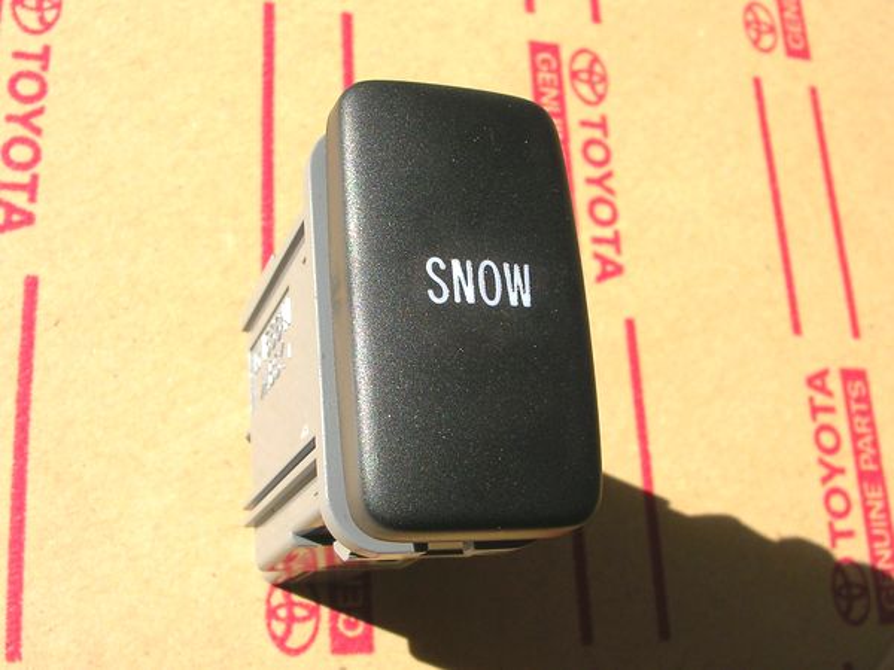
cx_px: 447
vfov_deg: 37.7
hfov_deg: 49.0
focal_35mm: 38
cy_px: 335
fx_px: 981
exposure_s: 1/160
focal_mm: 5.8
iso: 50
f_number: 5.6
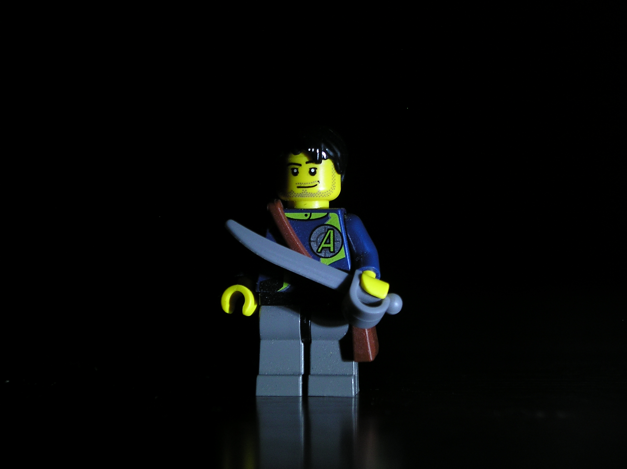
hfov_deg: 20.0
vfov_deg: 15.1
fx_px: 1774
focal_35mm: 98
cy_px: 234
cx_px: 314
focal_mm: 20.4
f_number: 3.8
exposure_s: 1/75
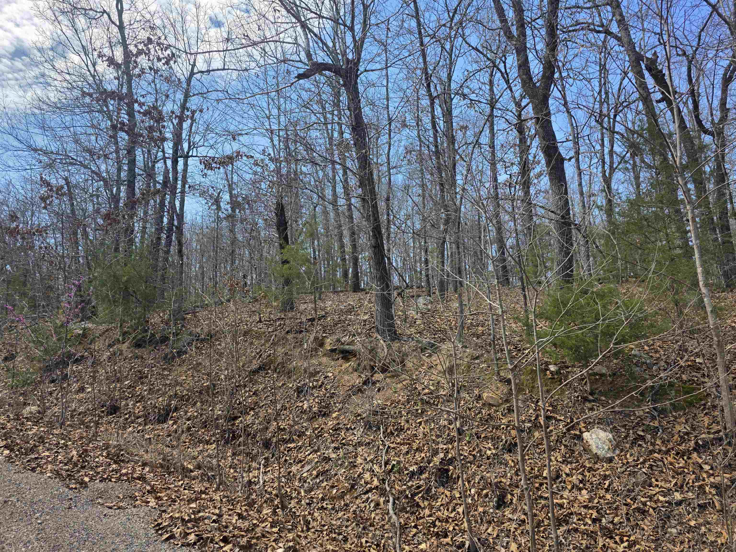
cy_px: 276
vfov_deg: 58.9
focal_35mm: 23
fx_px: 489
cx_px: 368
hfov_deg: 73.9
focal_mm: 6.3
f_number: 1.7
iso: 80
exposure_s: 1/2175
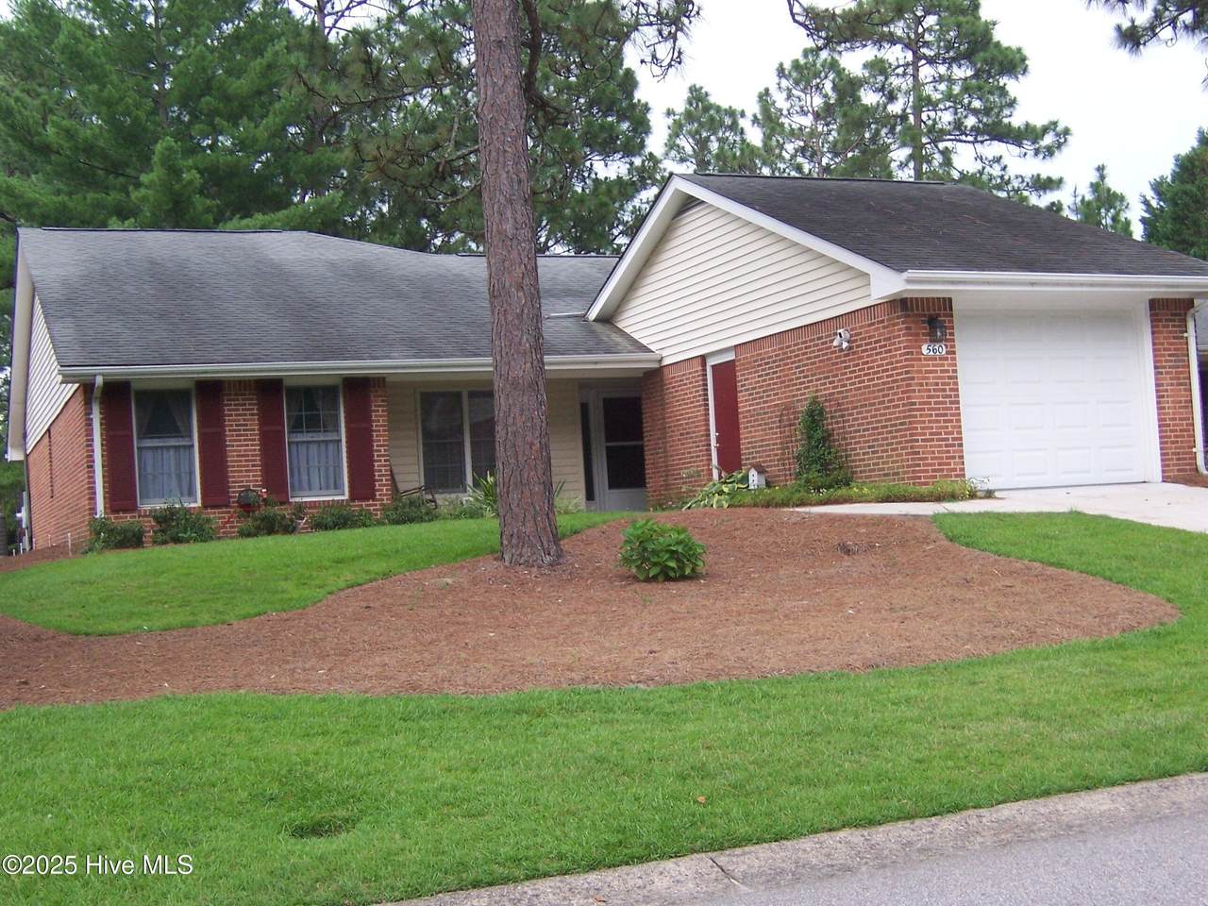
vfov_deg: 29.7
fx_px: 1710
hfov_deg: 38.9
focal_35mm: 49
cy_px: 453
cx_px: 604
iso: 140
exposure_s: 1/90
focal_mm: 8.2
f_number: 3.4
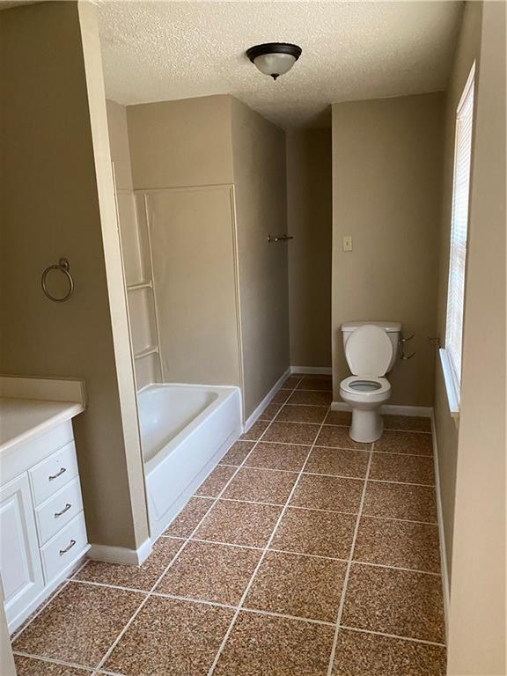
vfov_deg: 67.3
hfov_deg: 53.1
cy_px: 338
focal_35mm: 26
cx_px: 254
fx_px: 508
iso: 500
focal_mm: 4.25
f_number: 1.8
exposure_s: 1/40
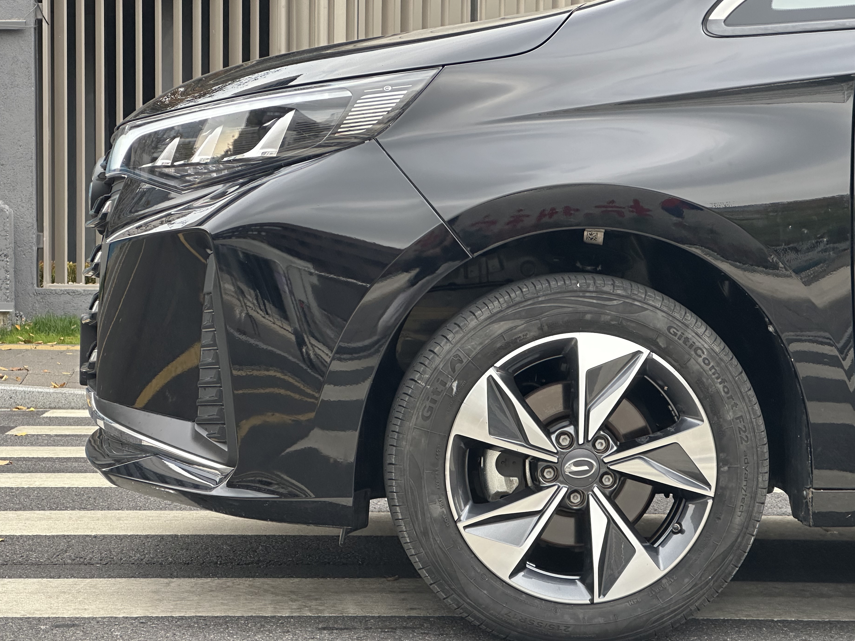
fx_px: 2075
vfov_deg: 17.6
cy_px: 339
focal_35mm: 84
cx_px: 401
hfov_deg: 23.3
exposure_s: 1/99
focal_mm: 9
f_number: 2.8
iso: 100
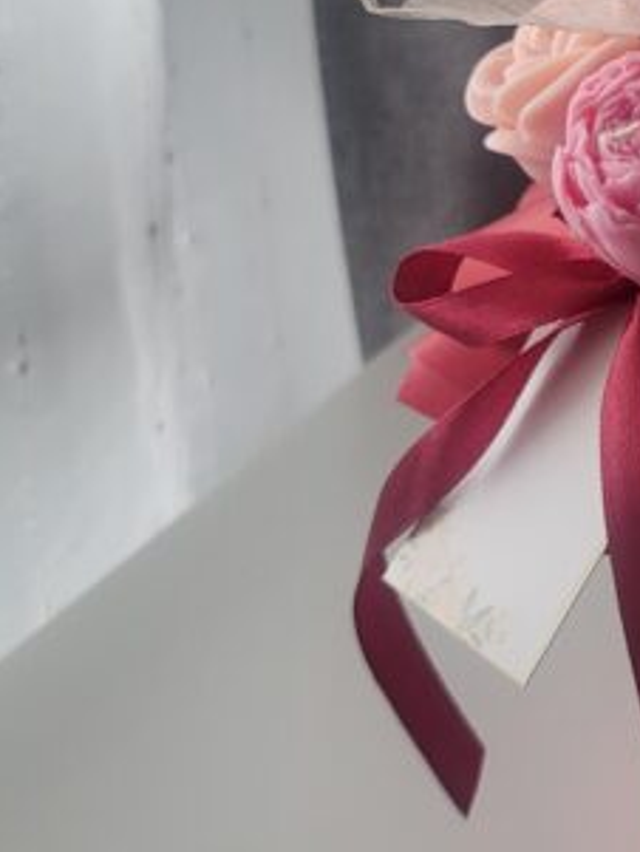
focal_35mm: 69
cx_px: 841
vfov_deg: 27.9
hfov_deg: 19.6
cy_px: 243
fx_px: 1700
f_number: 1.8
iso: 200
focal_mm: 5.4
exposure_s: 1/50
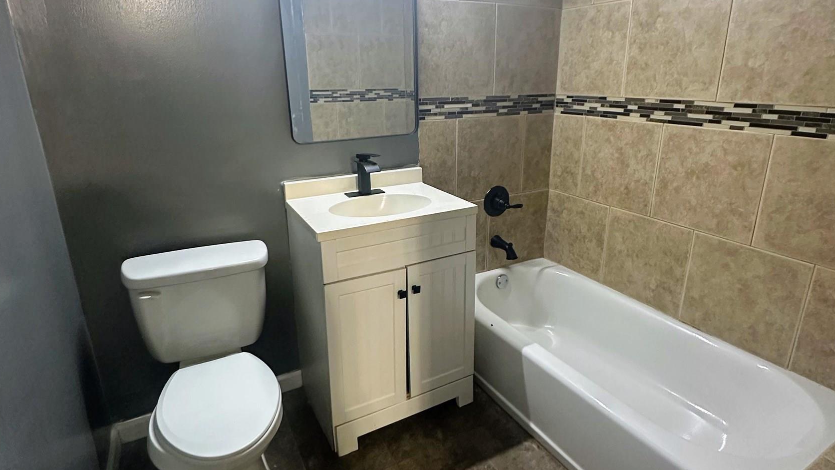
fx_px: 465
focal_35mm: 21
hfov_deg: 83.8
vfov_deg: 53.5
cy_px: 212
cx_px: 424
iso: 500
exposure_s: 1/60
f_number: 2.2
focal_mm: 2.22
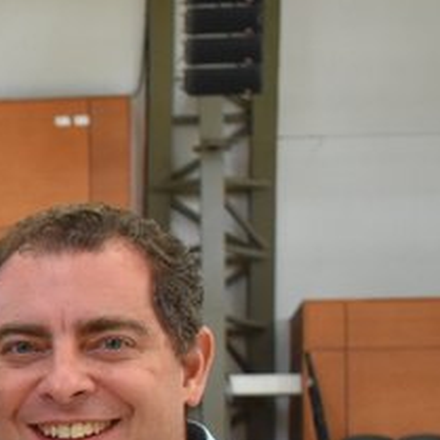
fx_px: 2315
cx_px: -705
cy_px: 522
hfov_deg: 9.4
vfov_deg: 10.7
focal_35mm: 161
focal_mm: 22
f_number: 4.5
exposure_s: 1/80
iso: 800
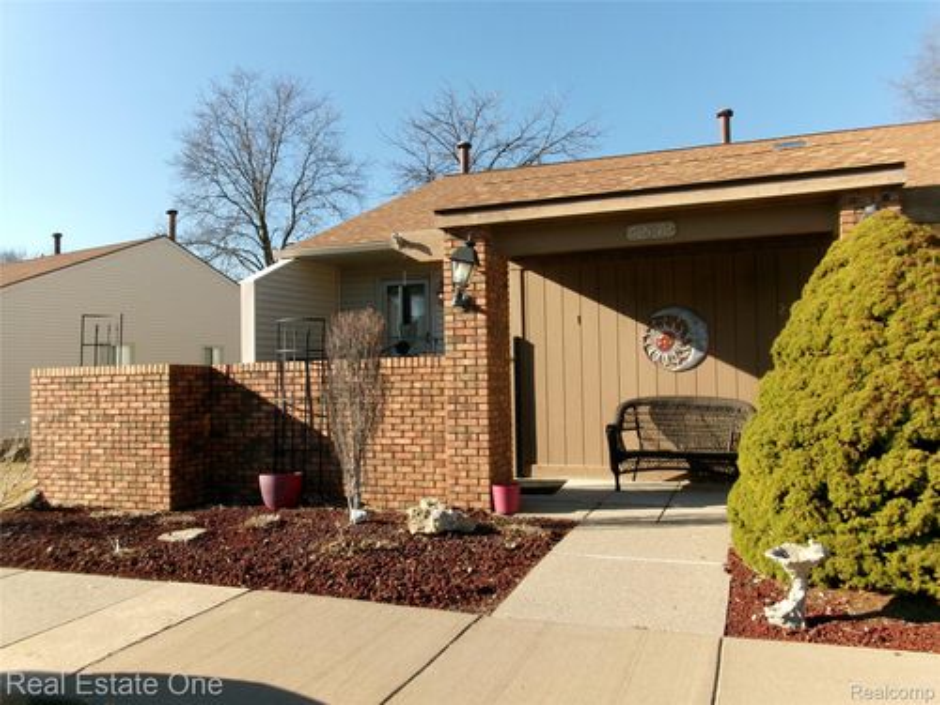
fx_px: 760
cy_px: 352
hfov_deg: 63.4
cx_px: 470
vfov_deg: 49.7
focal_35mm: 28
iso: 100
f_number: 10.8
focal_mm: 5.1
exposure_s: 1/70
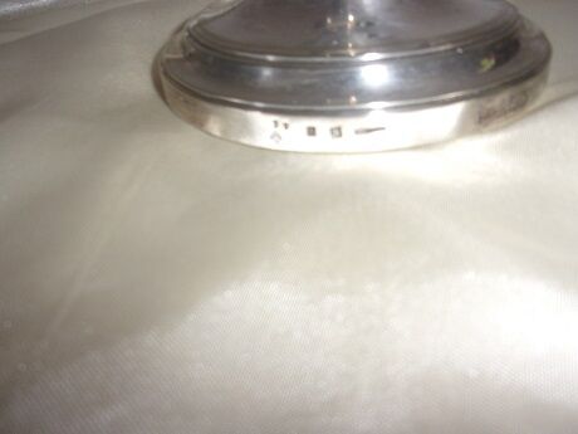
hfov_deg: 63.4
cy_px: 217
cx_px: 289
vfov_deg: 49.7
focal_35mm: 28
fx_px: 468
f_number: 3.9
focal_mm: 5.1
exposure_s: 1/34
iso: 80
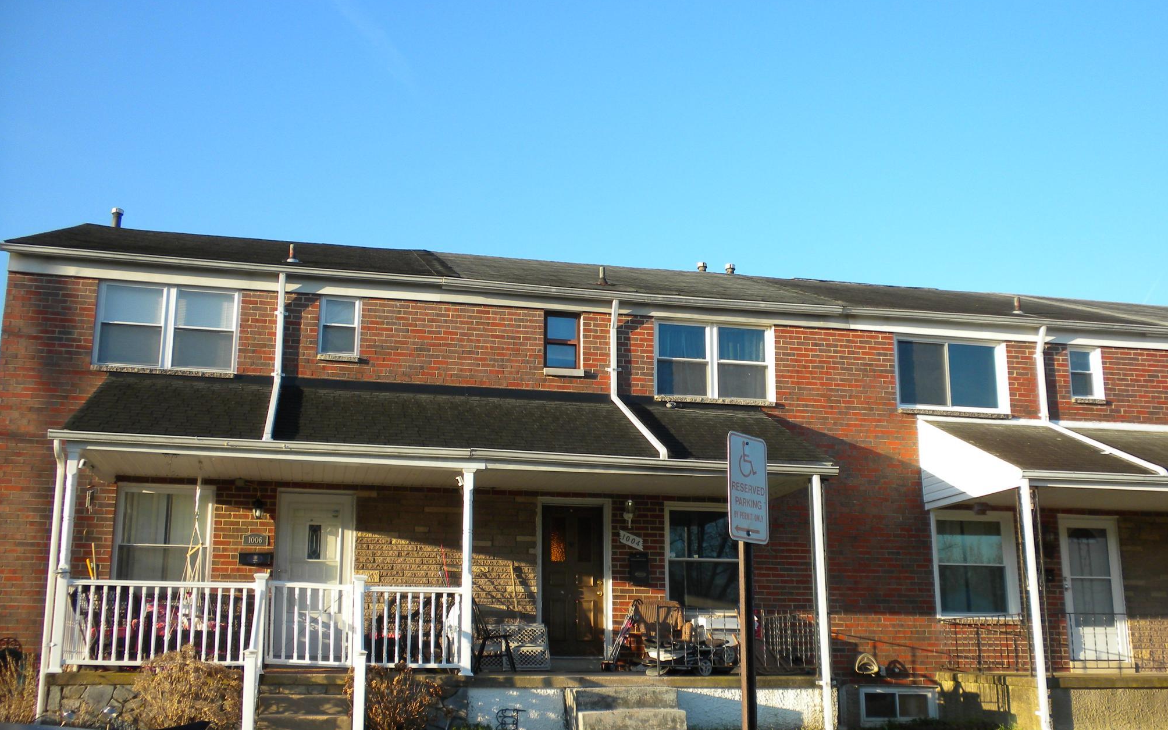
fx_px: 1273
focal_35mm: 40
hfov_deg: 49.3
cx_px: 583
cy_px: 411
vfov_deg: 32.0
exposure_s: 1/240
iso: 64
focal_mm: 6.6
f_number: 3.5
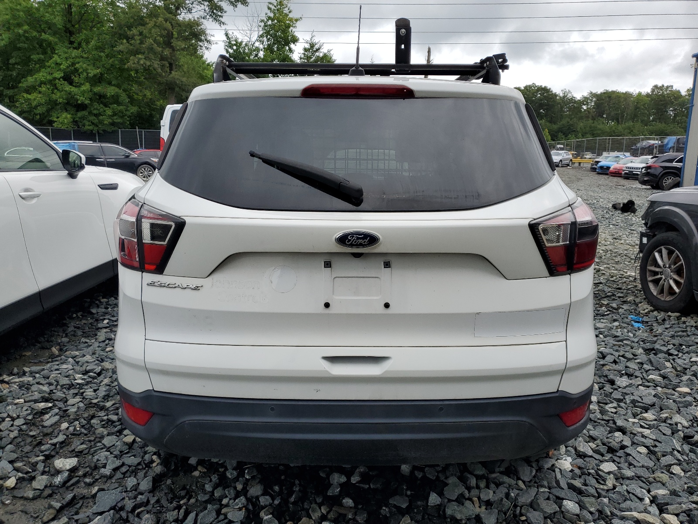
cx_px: 349
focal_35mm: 26
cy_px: 262
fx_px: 524
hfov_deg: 67.3
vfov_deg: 53.1
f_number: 1.5
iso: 50
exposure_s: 1/2500
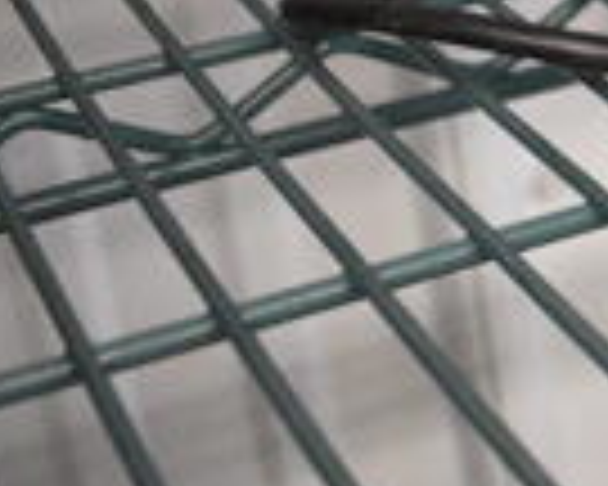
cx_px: 1342
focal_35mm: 115
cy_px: -58
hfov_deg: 13.4
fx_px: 2069
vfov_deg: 13.1
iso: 2800
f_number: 3.5
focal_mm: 18
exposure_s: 1/125
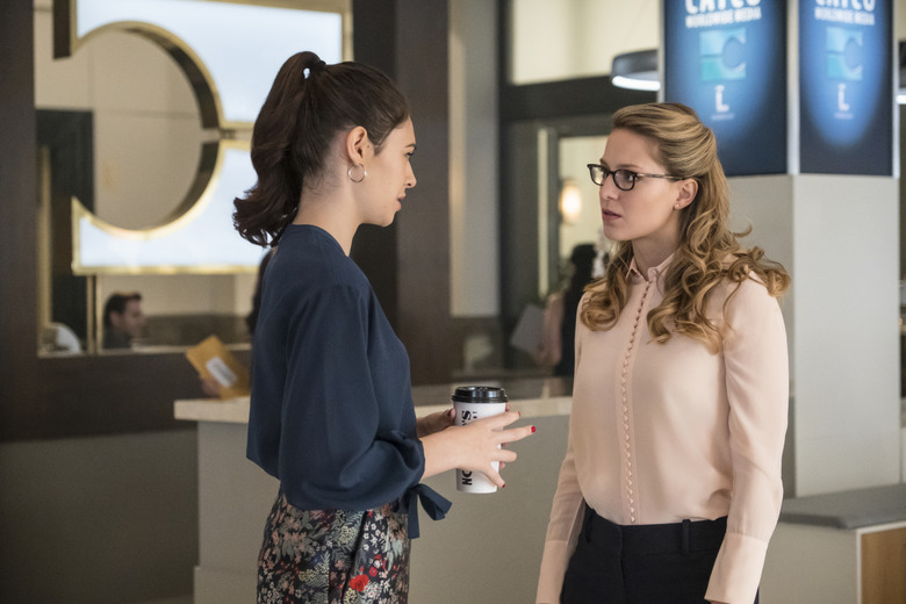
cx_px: 453
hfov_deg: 24.5
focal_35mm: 83
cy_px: 302
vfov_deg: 16.5
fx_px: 2089
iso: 6400
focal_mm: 55
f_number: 2.8
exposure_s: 1/250
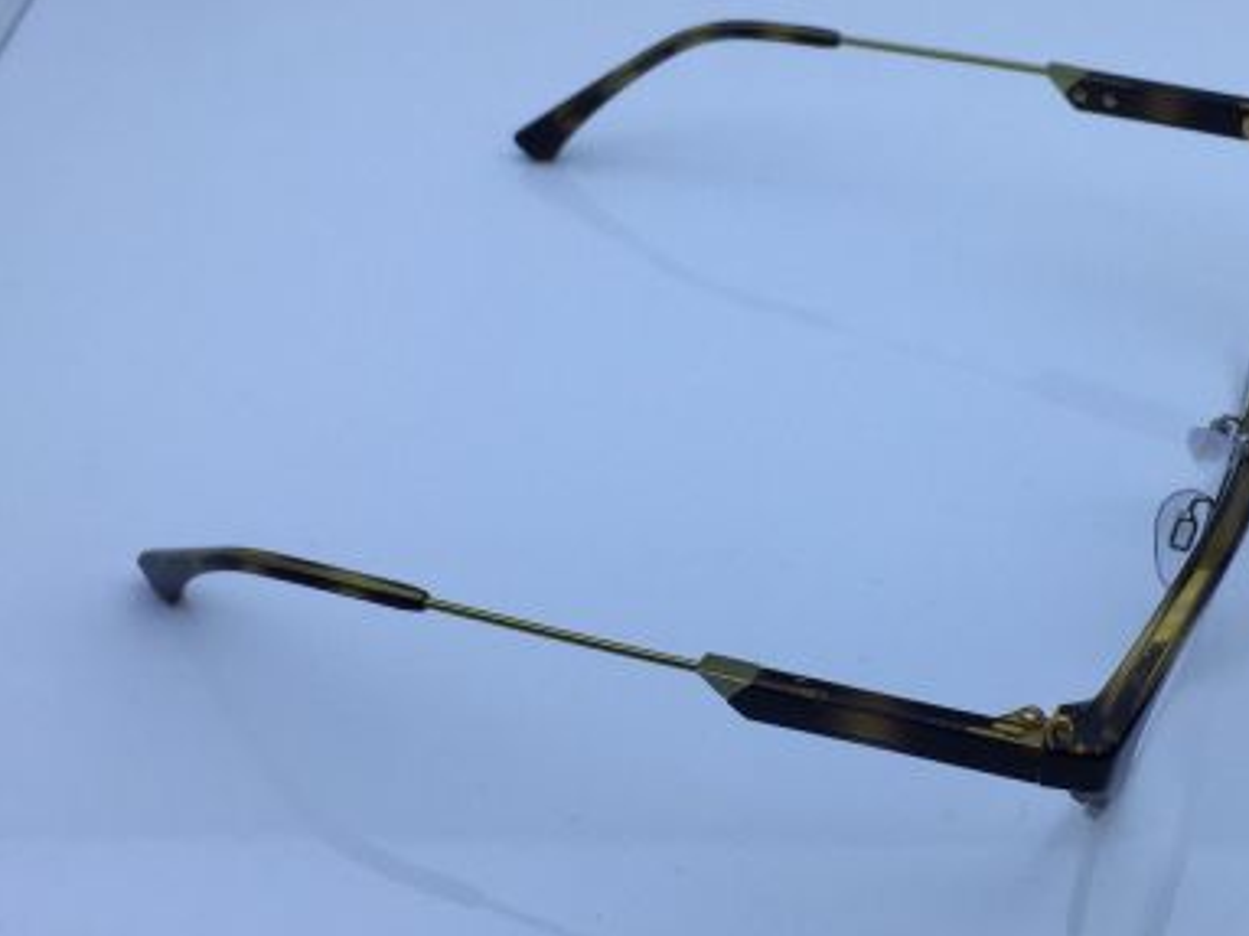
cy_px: 517
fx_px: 1912
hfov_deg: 35.8
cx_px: 825
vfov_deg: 27.5
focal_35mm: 53
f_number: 2.2
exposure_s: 1/391
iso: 32
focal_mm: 4.15
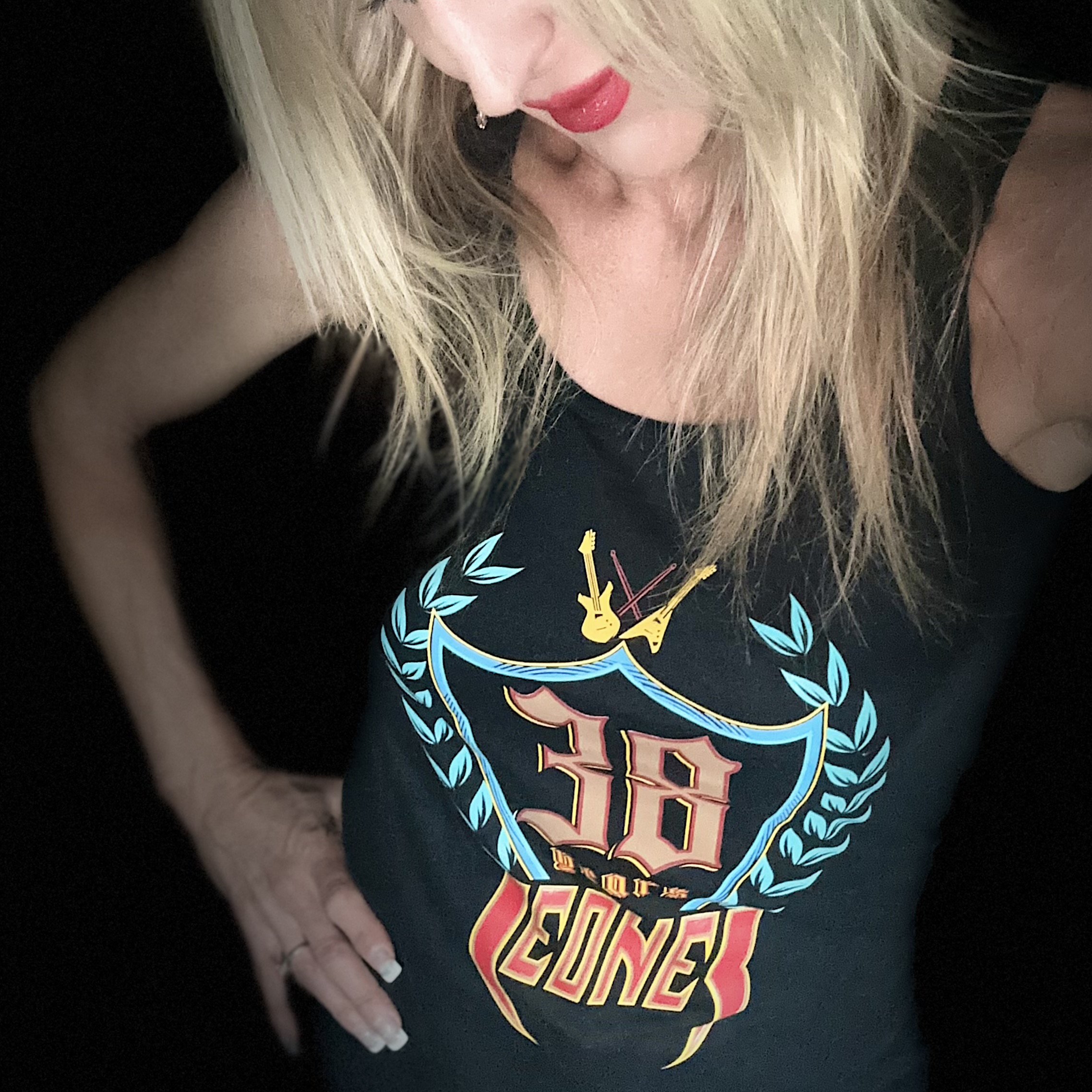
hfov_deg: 46.0
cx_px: 544
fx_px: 1285
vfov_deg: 45.9
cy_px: 465
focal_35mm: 36
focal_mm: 2.69
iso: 500
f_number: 1.9
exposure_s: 1/30
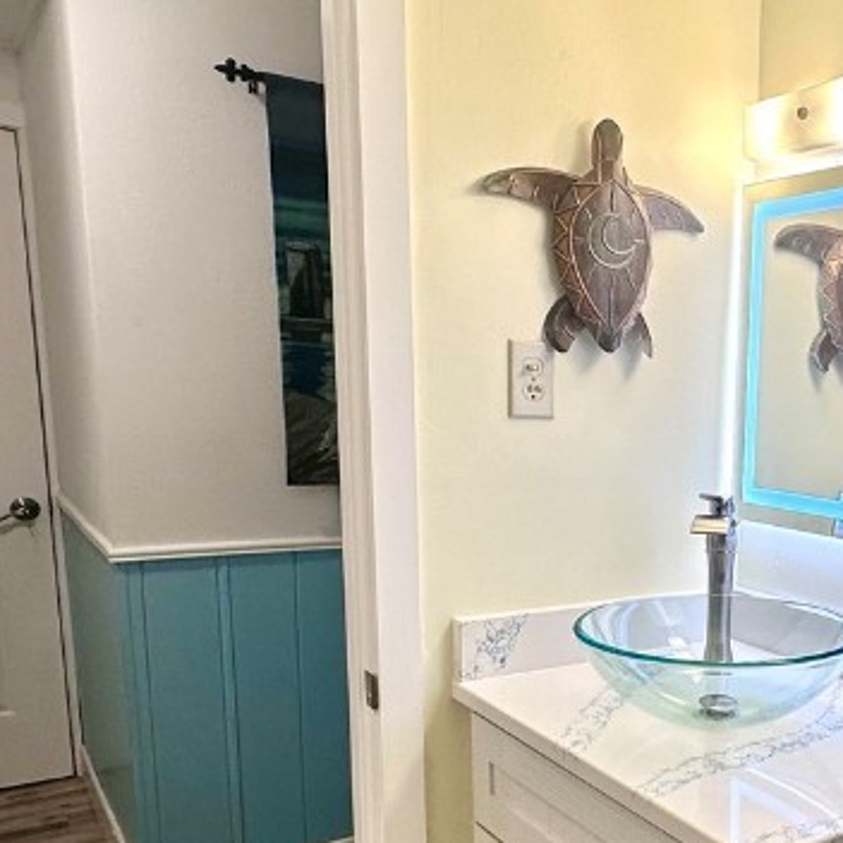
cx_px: 817
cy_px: 572
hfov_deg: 41.0
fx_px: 992
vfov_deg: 45.2
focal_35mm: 36
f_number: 2.2
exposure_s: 1/120
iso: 50
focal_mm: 2.22
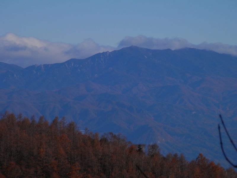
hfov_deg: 7.2
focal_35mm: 274
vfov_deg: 5.4
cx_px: 118
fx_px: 1876
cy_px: 89
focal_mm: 48.9
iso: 80
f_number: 6.4
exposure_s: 1/800
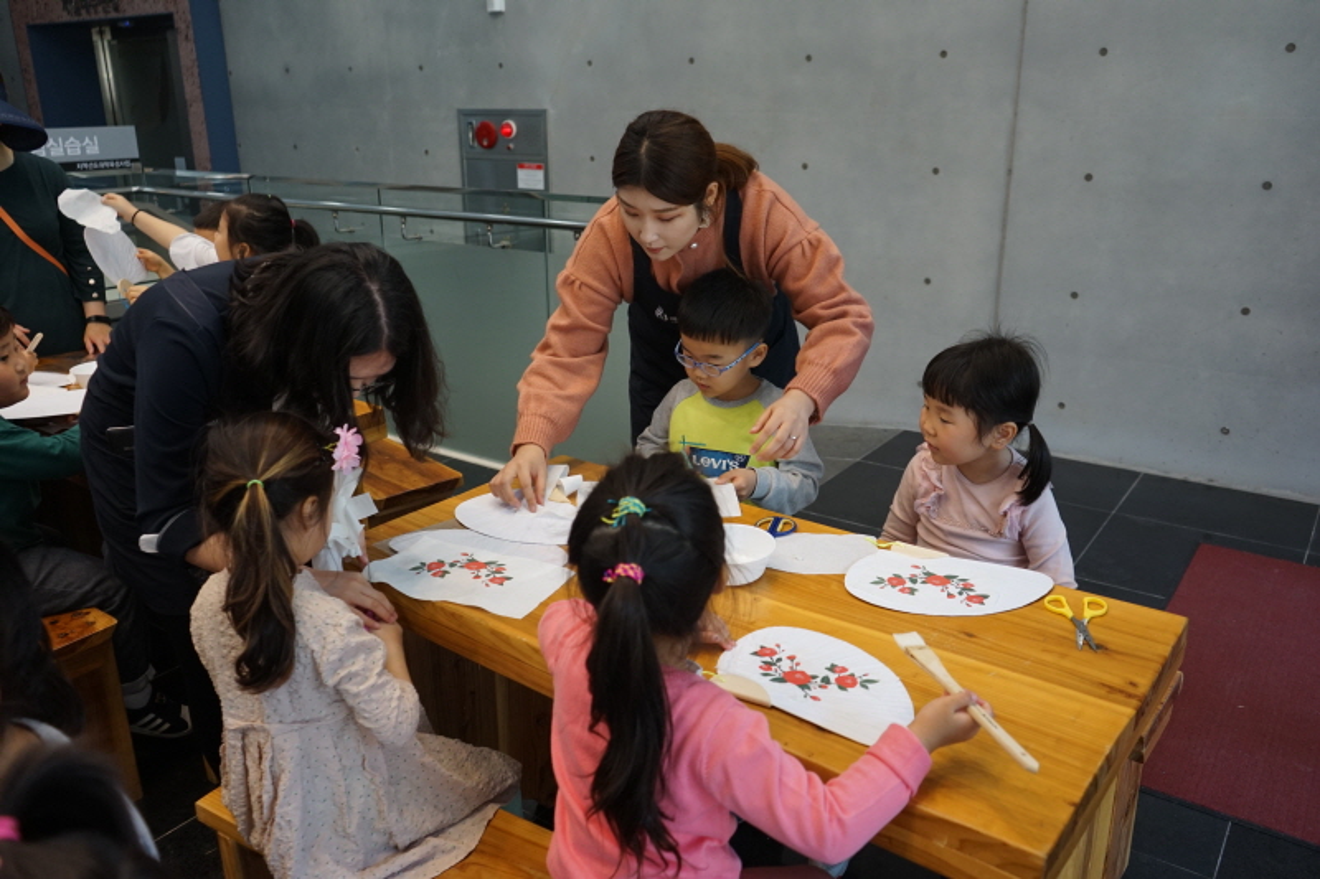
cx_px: 660
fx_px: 1026
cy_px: 440
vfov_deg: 46.4
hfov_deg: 65.5
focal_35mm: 28
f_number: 4
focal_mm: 28
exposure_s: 1/160
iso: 800
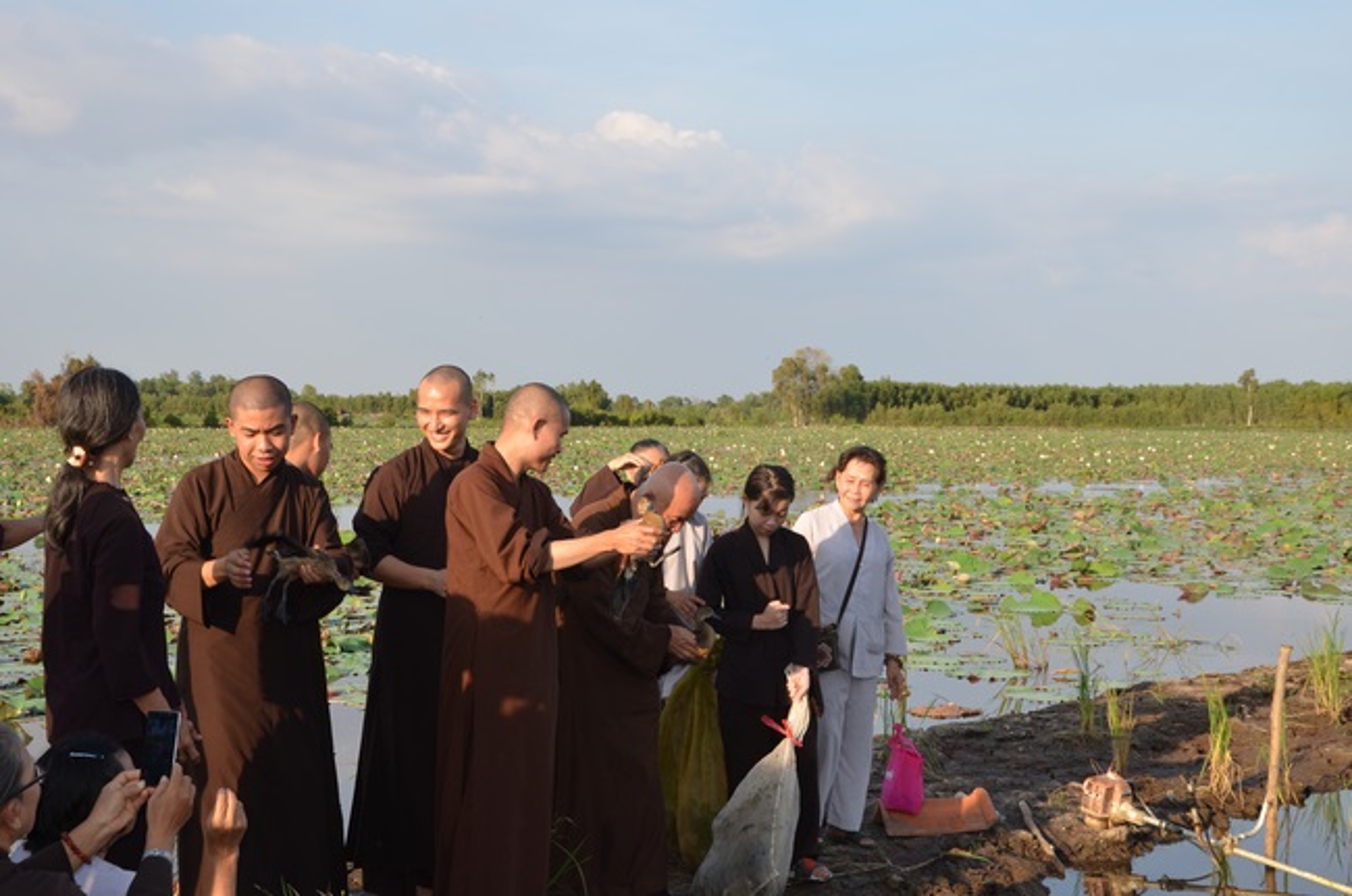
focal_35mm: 52
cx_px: 676
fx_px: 1968
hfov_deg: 37.9
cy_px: 448
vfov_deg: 25.7
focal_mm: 35
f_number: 10
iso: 250
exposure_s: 1/250
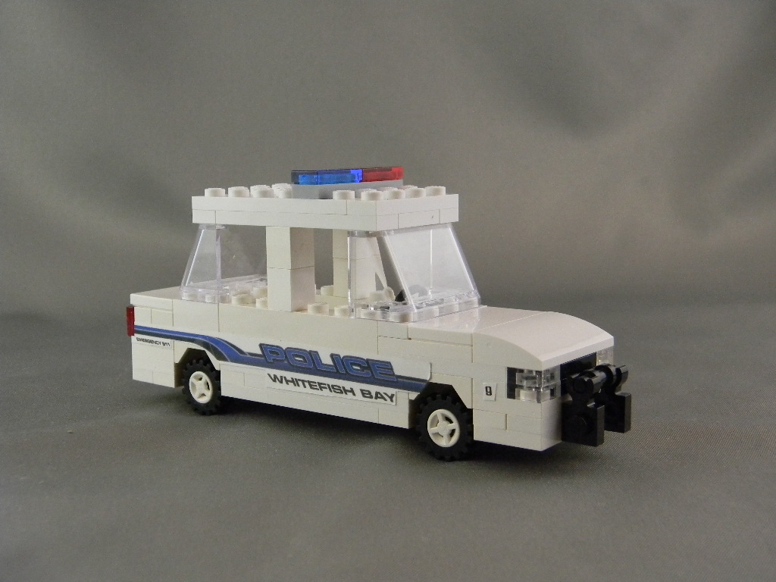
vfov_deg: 30.9
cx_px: 388
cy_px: 291
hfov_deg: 40.4
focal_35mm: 47
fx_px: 1054
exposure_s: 1/57.6
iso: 400
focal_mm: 8.6
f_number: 3.9
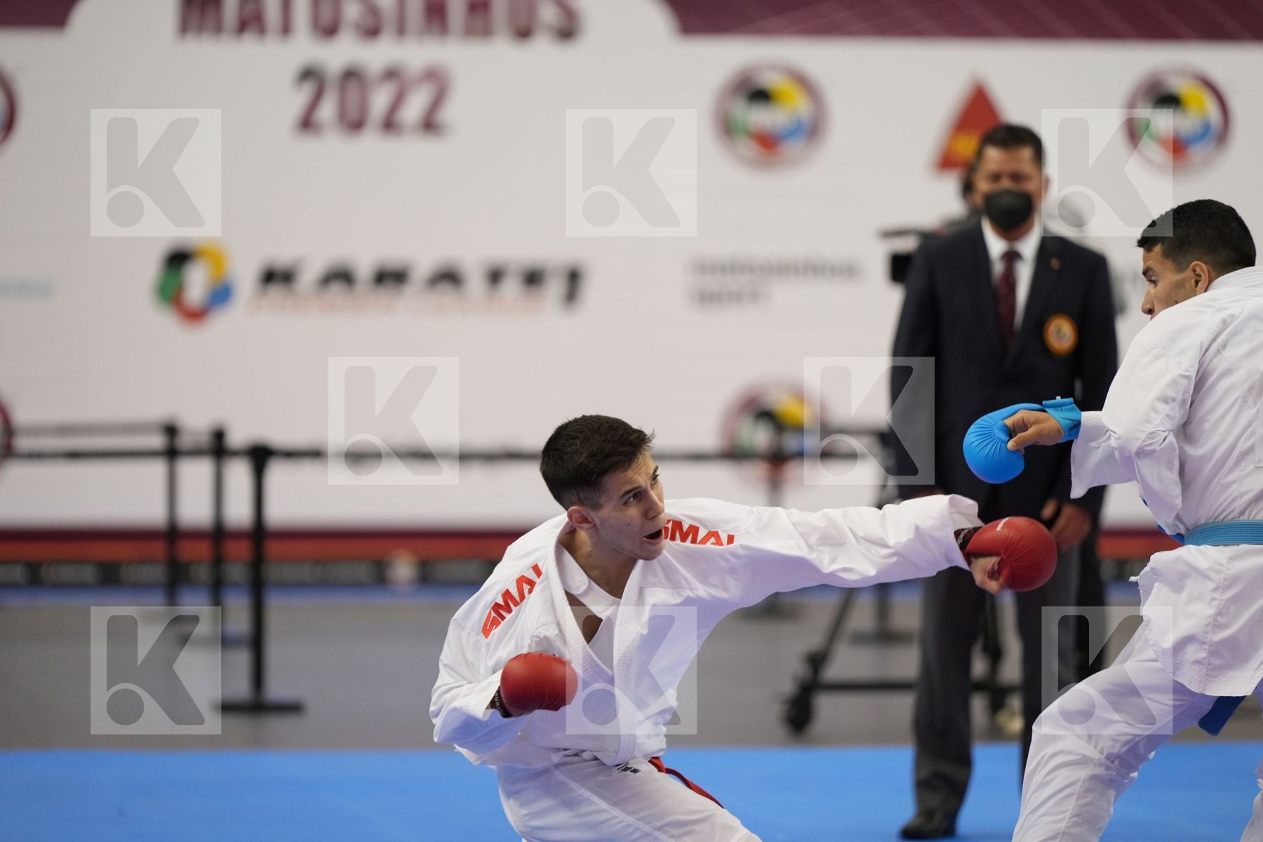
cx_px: 632
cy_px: 421
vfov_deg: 7.7
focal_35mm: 178
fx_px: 6244
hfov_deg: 11.5
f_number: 2.8
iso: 2500
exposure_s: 1/1000
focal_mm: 178
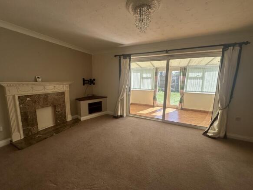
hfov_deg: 102.1
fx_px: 102
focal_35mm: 14
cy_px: 95
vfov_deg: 85.7
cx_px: 126
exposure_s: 1/244
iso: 40
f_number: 2.2
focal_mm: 2.22
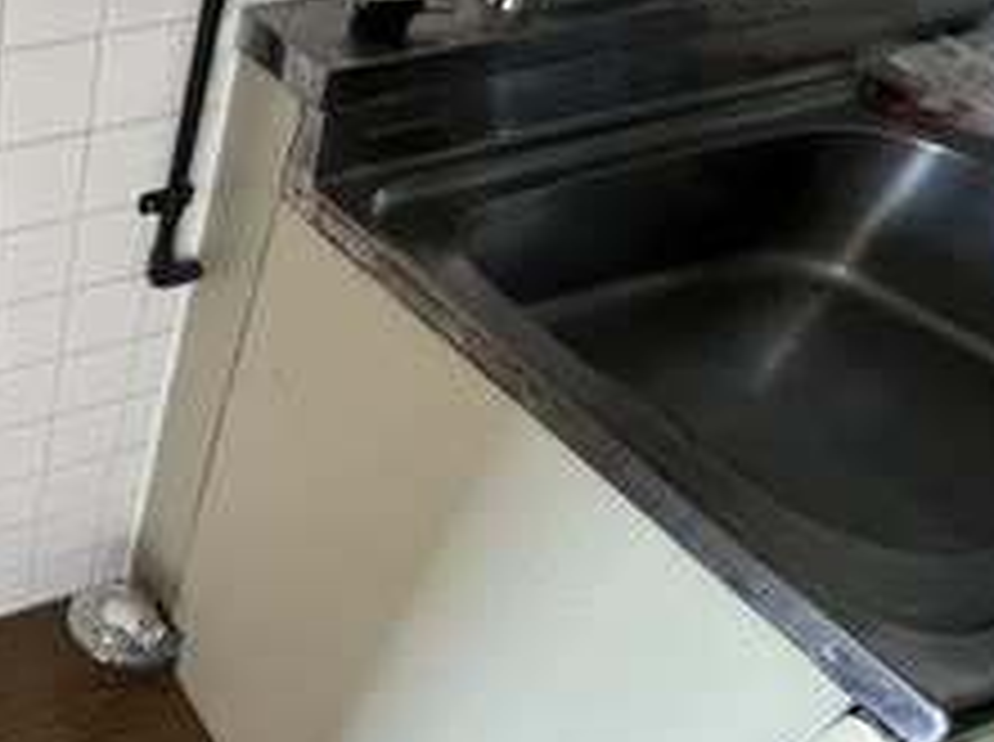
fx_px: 946
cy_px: 270
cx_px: -126
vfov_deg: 42.4
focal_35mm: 33
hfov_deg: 42.2
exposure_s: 1/61
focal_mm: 1.57
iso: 250
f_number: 1.8
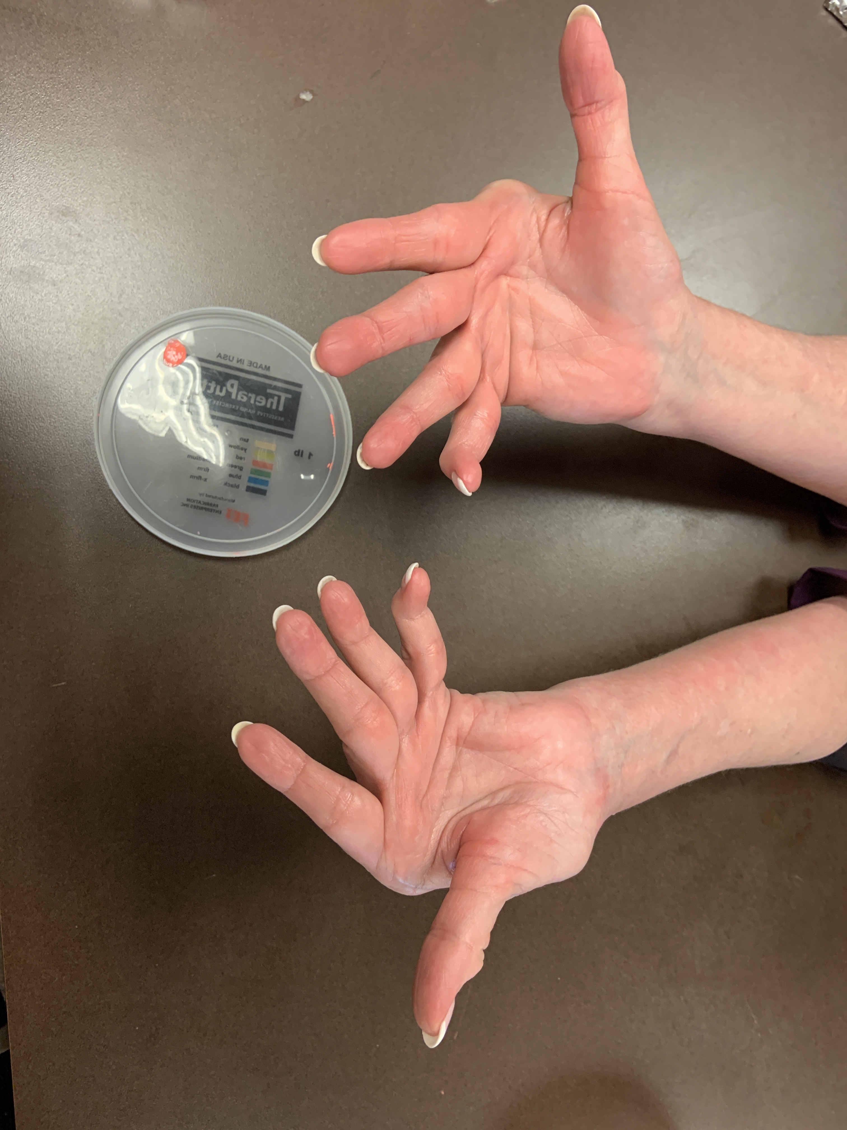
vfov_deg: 67.3
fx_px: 848
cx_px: 424
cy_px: 565
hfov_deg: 53.1
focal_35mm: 26
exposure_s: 1/60
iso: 200
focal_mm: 4.25
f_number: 1.8
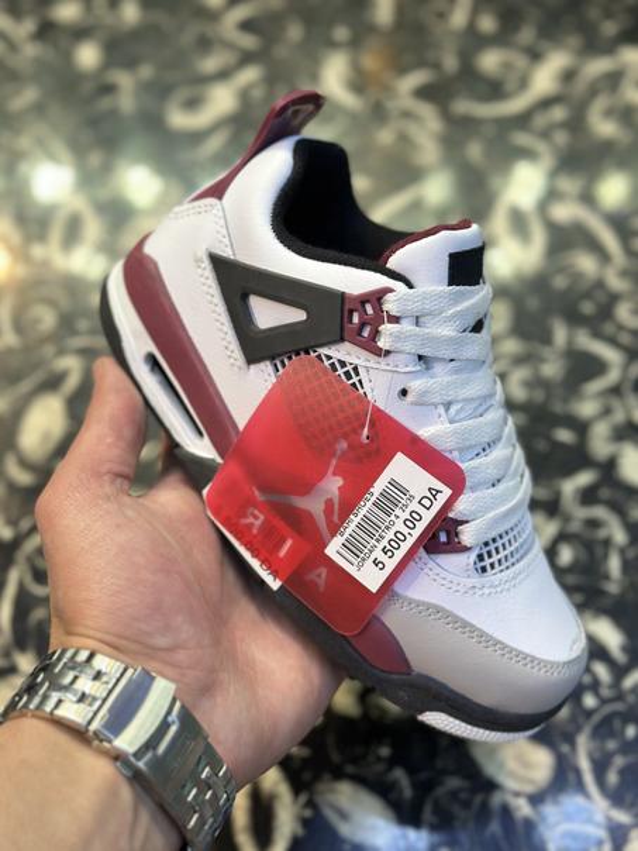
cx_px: 319
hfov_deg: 30.3
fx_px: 1180
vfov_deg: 39.7
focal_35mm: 48
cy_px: 426
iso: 80
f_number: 1.78
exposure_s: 1/141
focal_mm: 6.86
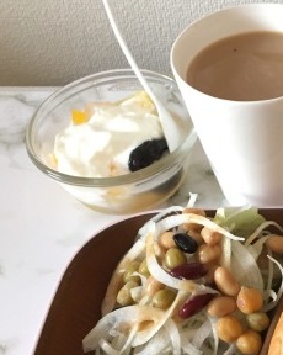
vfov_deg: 32.0
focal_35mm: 59
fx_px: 618
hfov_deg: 24.9
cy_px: 189
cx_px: 262
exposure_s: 1/20
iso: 200
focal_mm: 4.15
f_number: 2.2
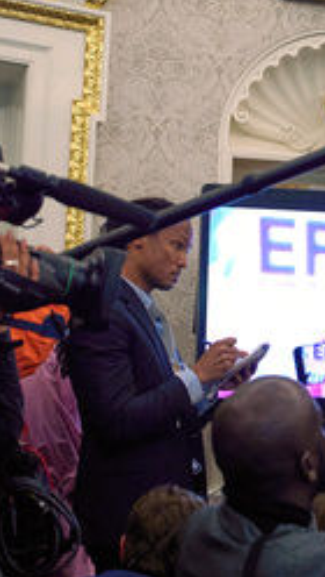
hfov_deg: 17.2
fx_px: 1024
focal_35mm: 67
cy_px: 185
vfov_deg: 31.1
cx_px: 388
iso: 2000
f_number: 2.8
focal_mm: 31
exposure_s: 1/320
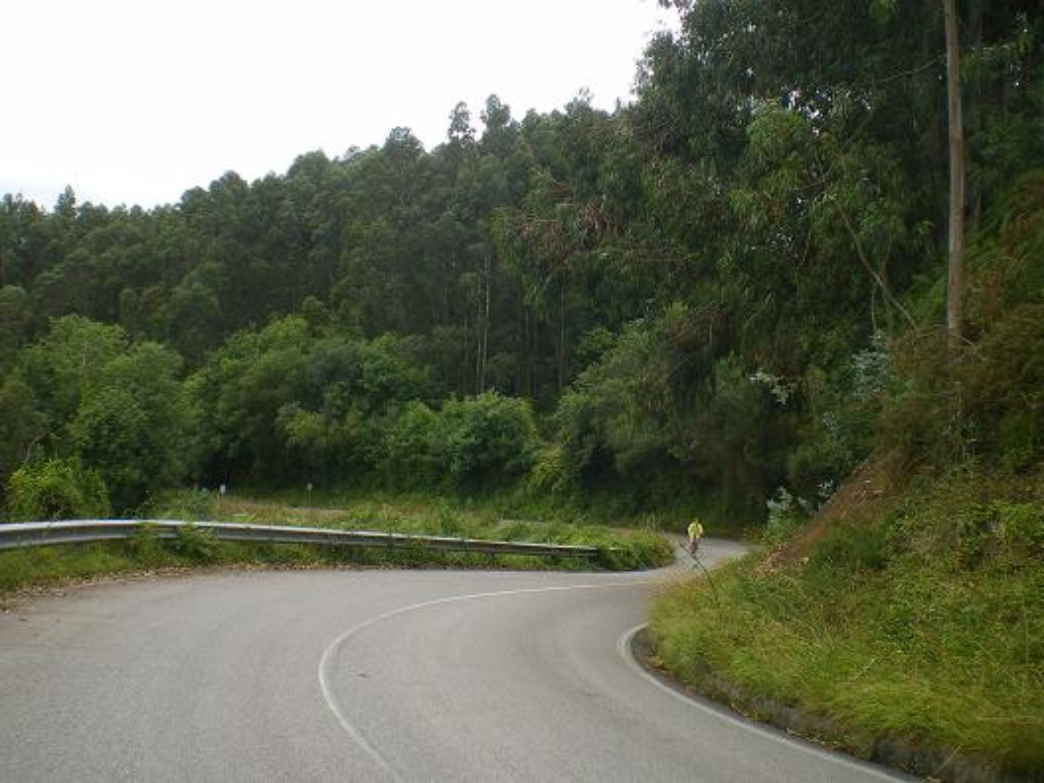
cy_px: 392
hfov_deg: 49.0
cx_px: 522
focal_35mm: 38
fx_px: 1146
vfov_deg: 37.7
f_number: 4.6
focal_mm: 6.3
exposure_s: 1/200
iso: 64
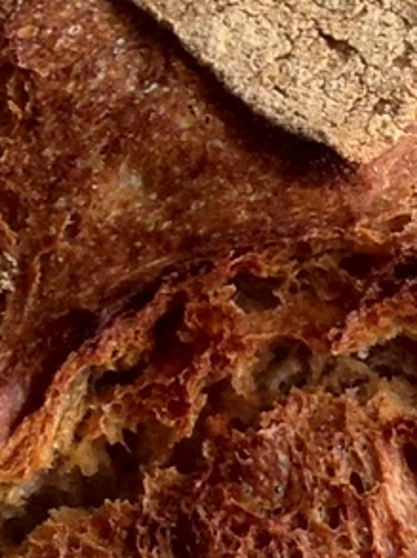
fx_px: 3718
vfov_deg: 8.0
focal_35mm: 231
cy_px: 1240
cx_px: 478
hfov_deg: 6.4
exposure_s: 1/120
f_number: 2.4
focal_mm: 4.12
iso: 100
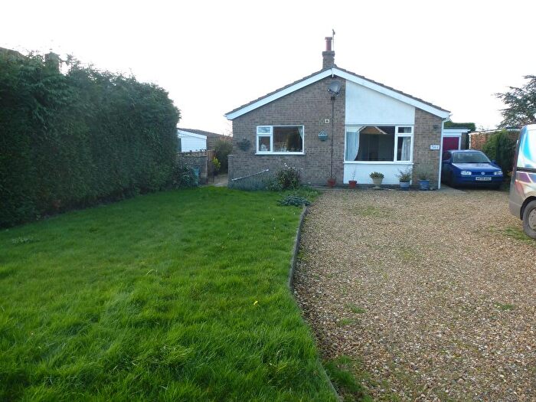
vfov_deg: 56.8
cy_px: 201
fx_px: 372
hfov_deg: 71.6
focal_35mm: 24
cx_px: 268
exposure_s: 1/100
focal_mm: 4.3
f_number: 3.3
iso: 100
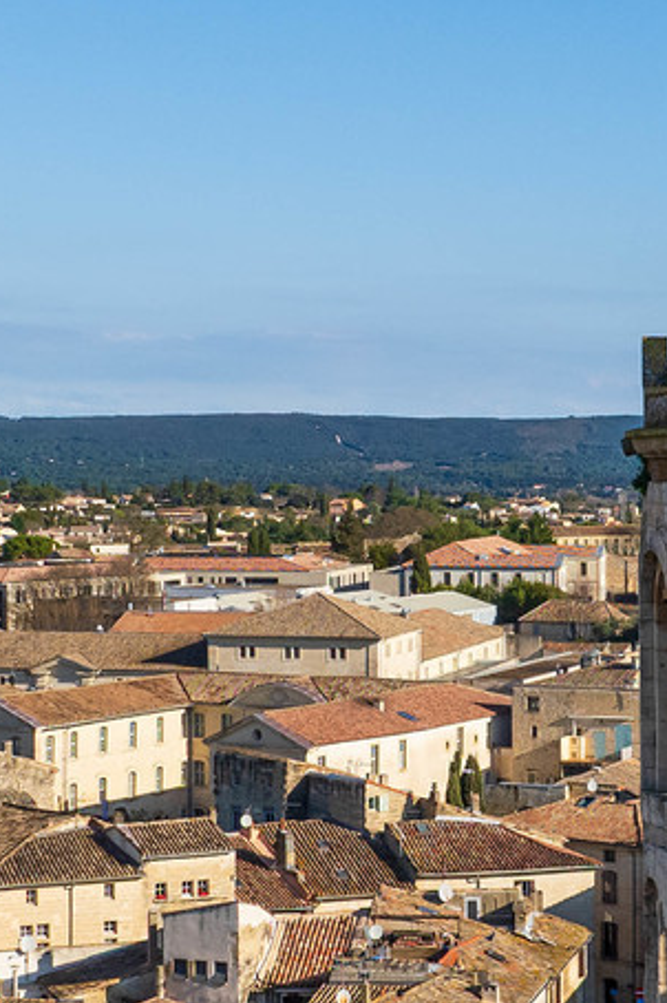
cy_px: 685
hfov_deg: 15.4
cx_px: 570
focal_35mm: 88
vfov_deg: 23.0
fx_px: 2449
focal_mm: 12.3
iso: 200
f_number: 5
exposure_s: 1/100
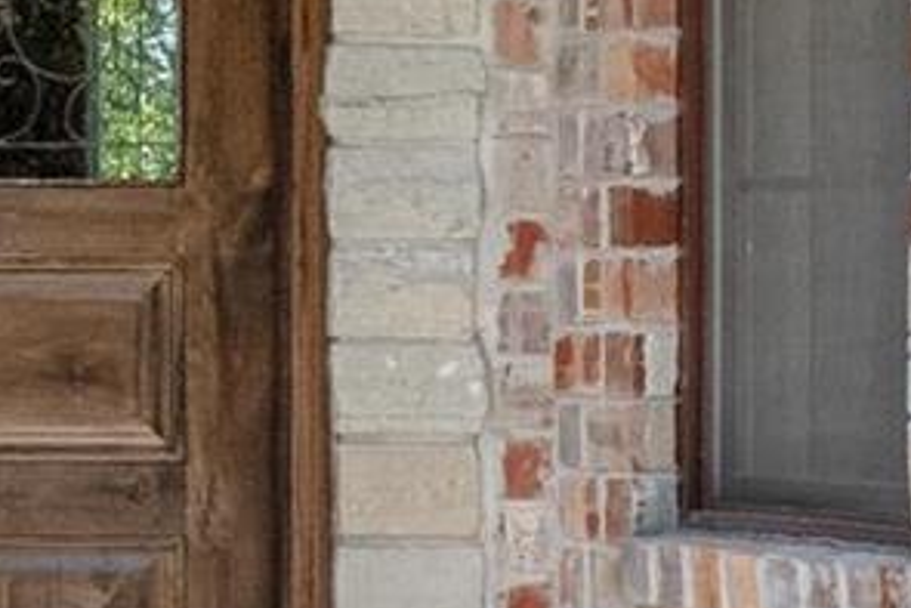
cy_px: 327
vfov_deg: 7.1
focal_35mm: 195
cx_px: 188
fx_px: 4937
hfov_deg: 10.5
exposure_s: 1/400
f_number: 8
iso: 400
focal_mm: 18
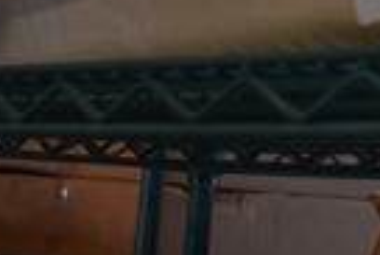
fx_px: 1279
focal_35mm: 121
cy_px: -235
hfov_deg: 15.2
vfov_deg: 10.5
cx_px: 629
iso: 720
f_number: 3.5
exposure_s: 1/250
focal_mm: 18
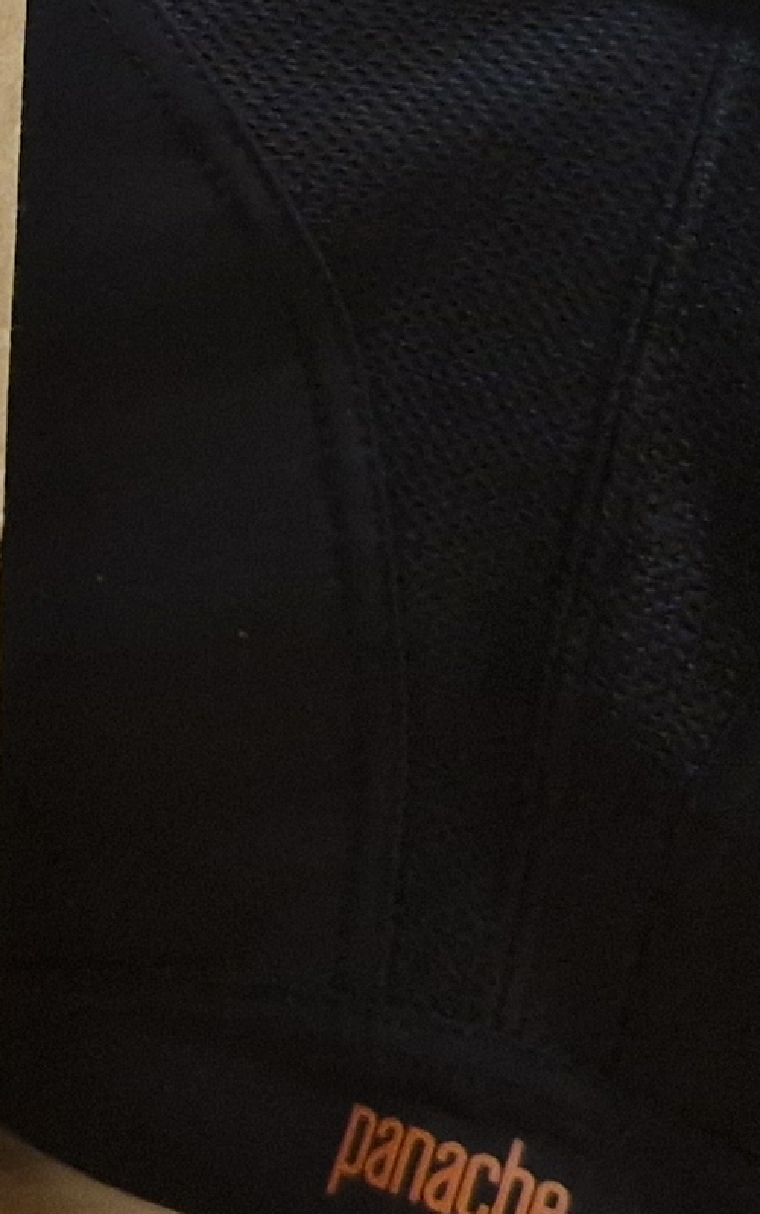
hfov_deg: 10.2
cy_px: -234
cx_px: -544
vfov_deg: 16.4
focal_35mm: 122
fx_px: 4039
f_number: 1.8
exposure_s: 1/25
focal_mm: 5.54
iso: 640
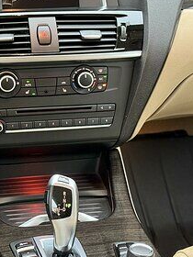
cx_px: 44
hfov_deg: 15.6
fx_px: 699
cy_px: 80
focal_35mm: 94
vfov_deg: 20.8
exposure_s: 1/35
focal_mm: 6.76
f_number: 1.78
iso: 400
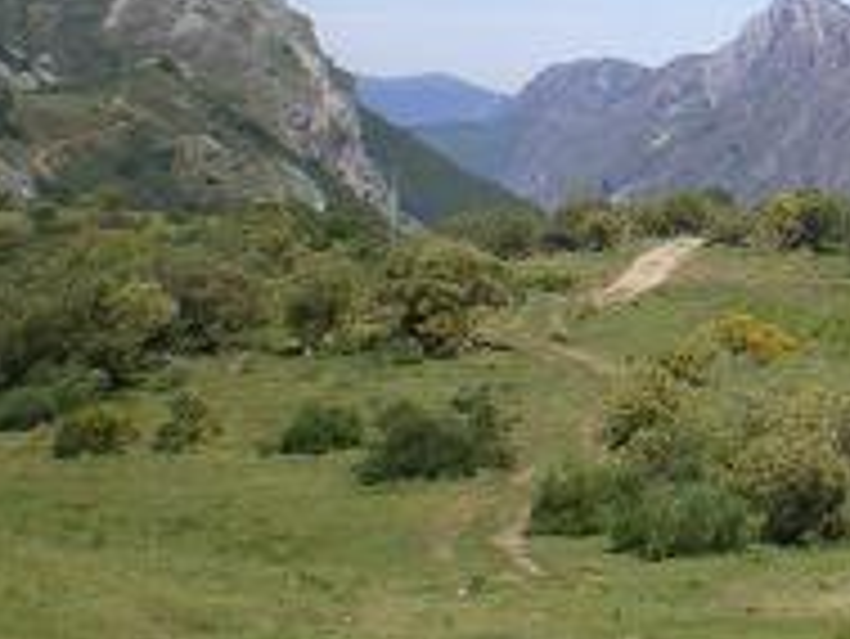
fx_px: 2604
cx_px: 1070
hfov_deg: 17.5
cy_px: 130
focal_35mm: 106
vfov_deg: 13.9
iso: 64
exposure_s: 1/400
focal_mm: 6.3
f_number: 4.6
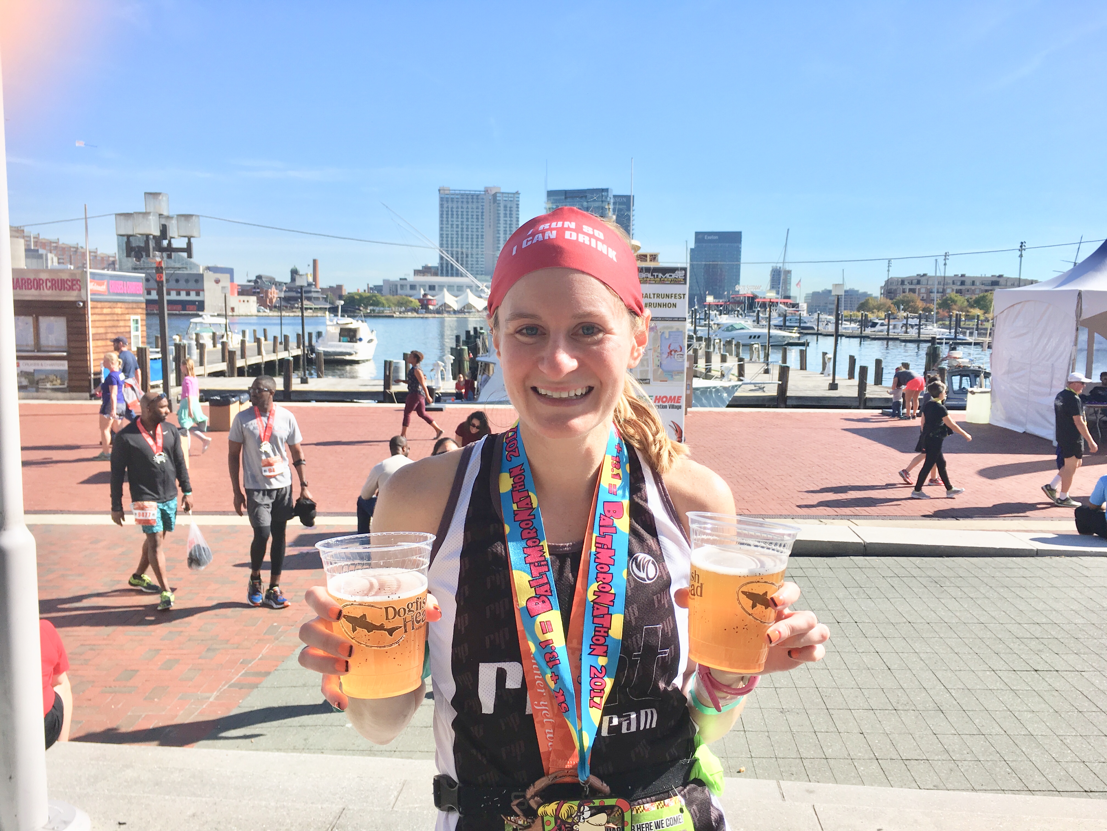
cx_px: 554
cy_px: 416
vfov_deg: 48.2
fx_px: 927
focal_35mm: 29
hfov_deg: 61.7
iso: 25
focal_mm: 4.15
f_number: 2.2
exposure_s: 1/1326
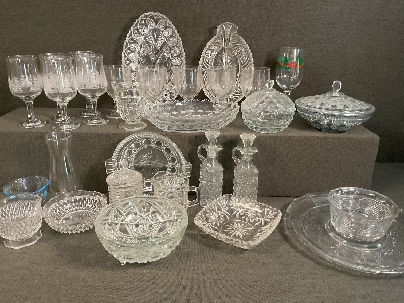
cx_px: 202
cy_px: 152
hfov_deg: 61.7
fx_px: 338
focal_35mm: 29
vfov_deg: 48.2
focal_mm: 3
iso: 250
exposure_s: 1/60
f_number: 1.8
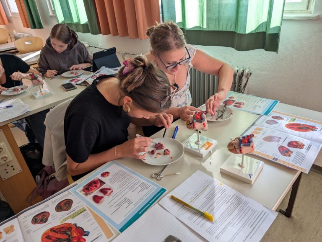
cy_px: 121
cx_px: 161
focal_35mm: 24
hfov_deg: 71.5
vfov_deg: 56.9
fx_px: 224
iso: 19
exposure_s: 1/82.9
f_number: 1.68
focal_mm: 6.9
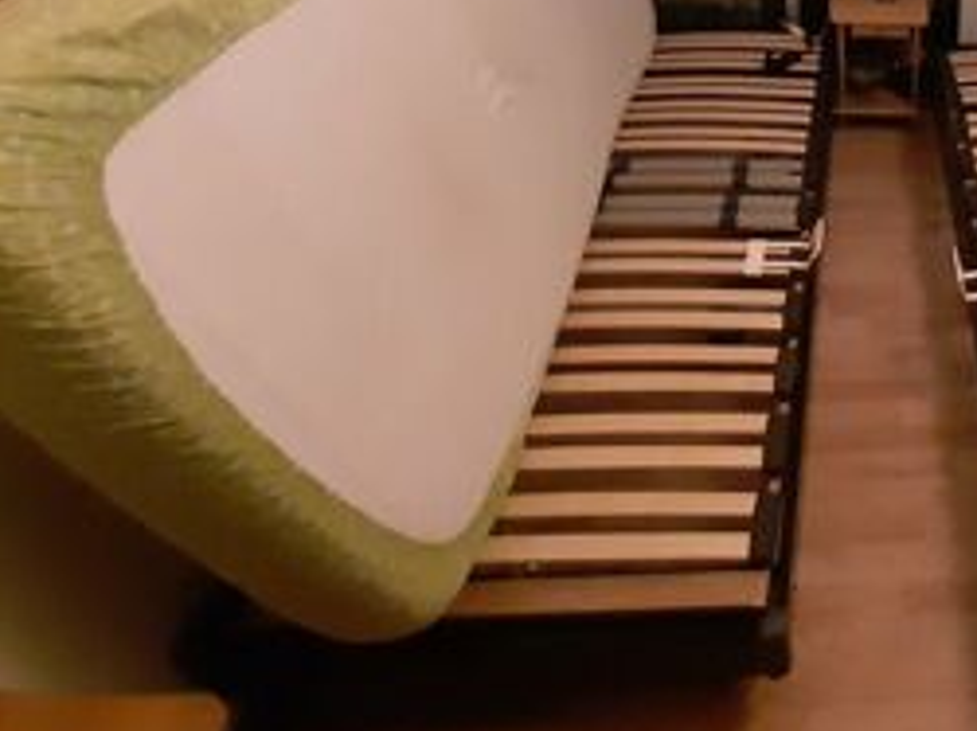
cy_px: 137
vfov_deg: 51.1
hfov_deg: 56.8
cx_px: 926
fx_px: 705
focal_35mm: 25
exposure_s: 1/17
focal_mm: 1.42
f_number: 2.2
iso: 800
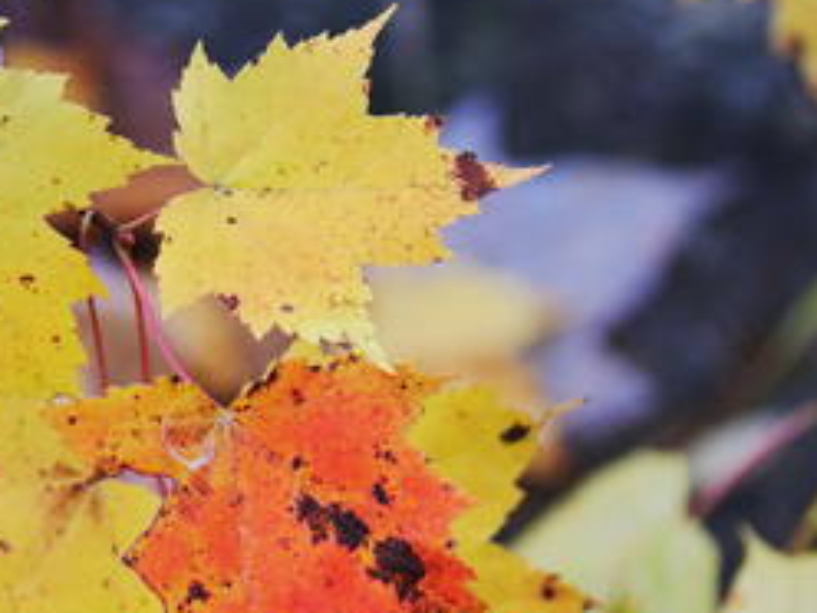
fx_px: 8567
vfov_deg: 4.1
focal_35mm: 363
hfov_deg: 5.5
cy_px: 481
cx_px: 323
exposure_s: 1/250
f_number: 4
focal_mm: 100
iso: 500
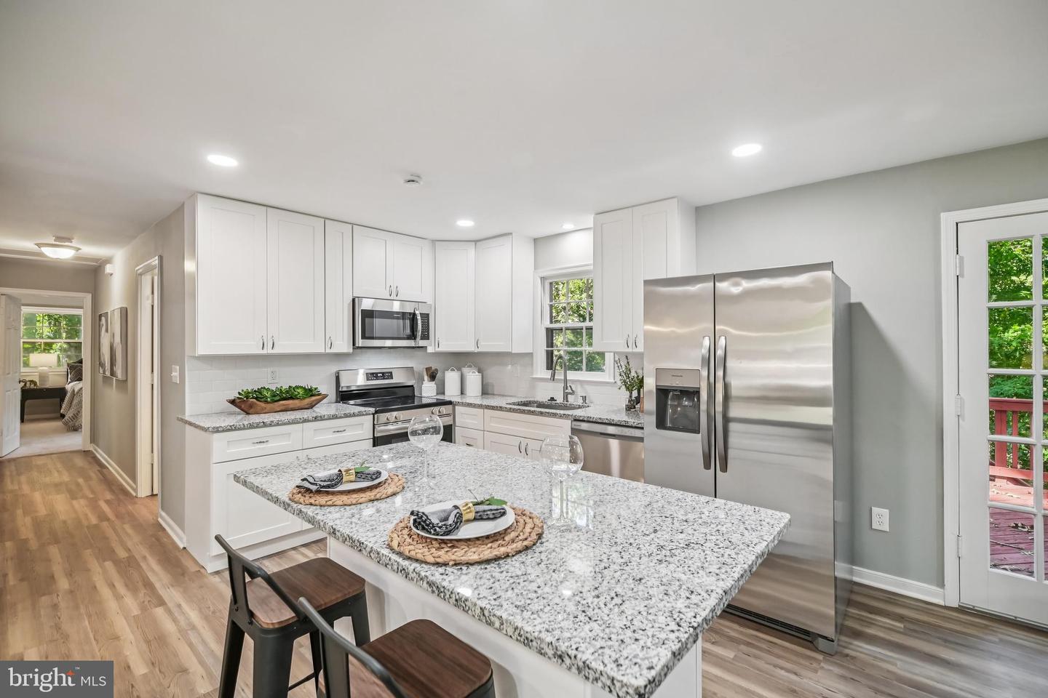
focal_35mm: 15
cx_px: 524
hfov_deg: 100.4
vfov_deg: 77.3
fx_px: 437
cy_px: 349
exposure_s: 1/200
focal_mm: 15
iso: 2000
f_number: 6.3
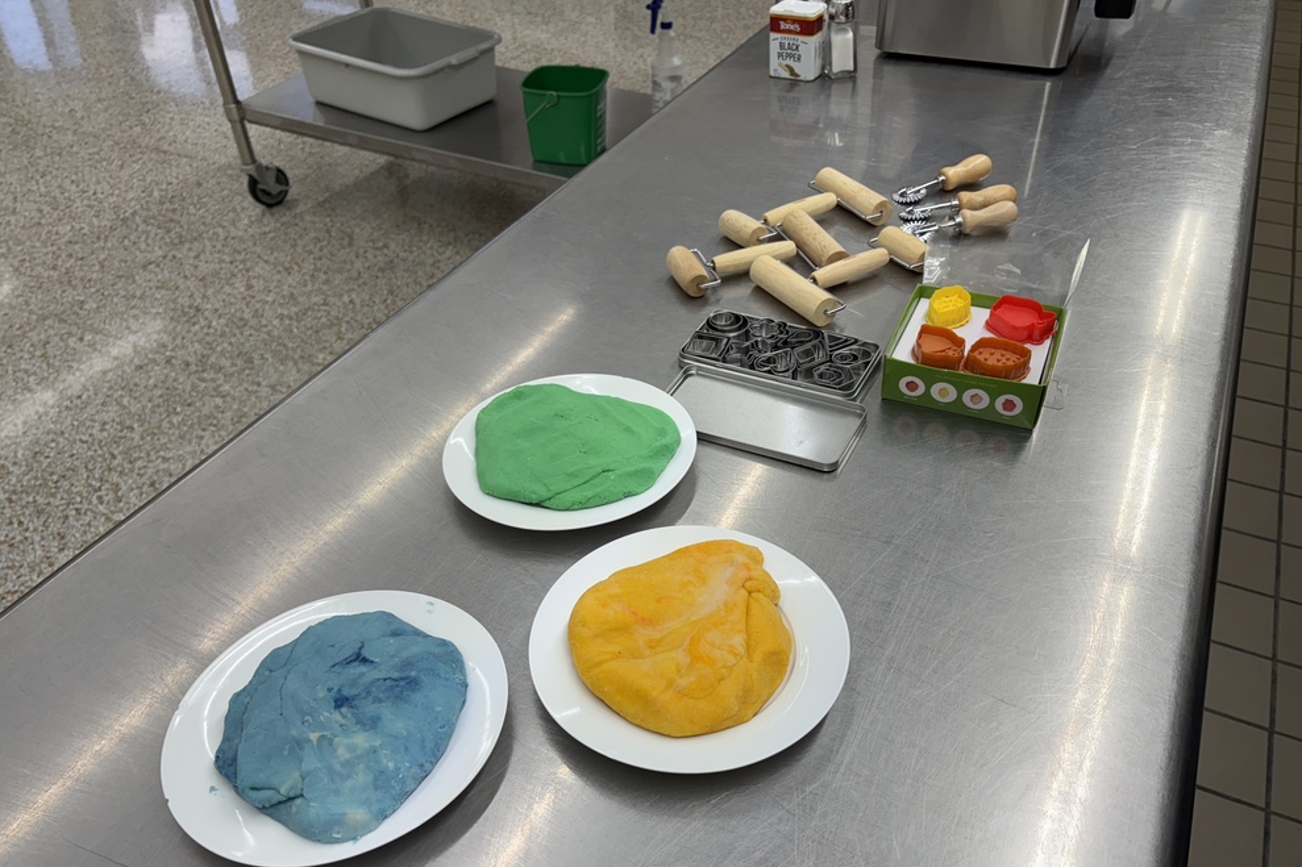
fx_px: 1012
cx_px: 666
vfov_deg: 46.3
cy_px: 467
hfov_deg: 65.5
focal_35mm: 28
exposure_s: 1/120
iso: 40
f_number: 1.6
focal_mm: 5.96
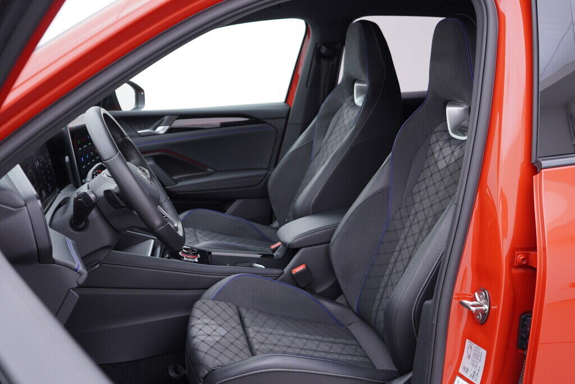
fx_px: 575
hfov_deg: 53.1
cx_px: 288
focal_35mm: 36
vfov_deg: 36.9
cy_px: 192
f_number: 2.8
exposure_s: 1/40
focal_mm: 24
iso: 125
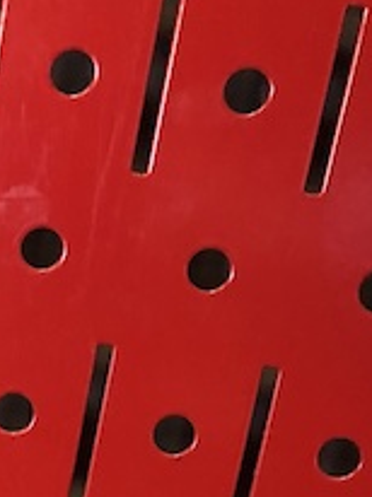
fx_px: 1565
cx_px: -290
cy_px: 765
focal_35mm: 109
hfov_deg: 12.4
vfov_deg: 16.3
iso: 100
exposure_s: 1/15
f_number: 1.8
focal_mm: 3.99
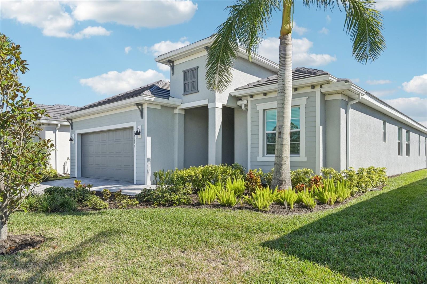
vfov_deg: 56.0
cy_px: 142
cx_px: 214
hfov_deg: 77.4
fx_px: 267
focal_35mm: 22
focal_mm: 22.5
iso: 400
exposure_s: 1/800
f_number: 8
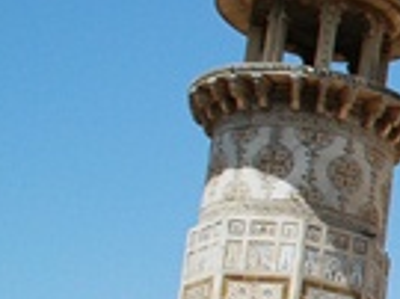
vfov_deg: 11.9
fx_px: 1420
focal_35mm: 123
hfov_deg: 13.4
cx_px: 833
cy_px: 296
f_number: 11
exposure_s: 1/400
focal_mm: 18
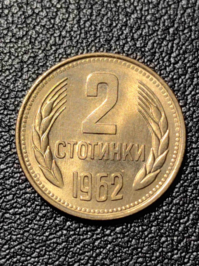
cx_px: 100
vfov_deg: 19.3
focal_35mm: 102
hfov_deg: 14.5
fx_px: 782
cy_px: 133
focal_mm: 5.75
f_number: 2
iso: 50
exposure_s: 1/100
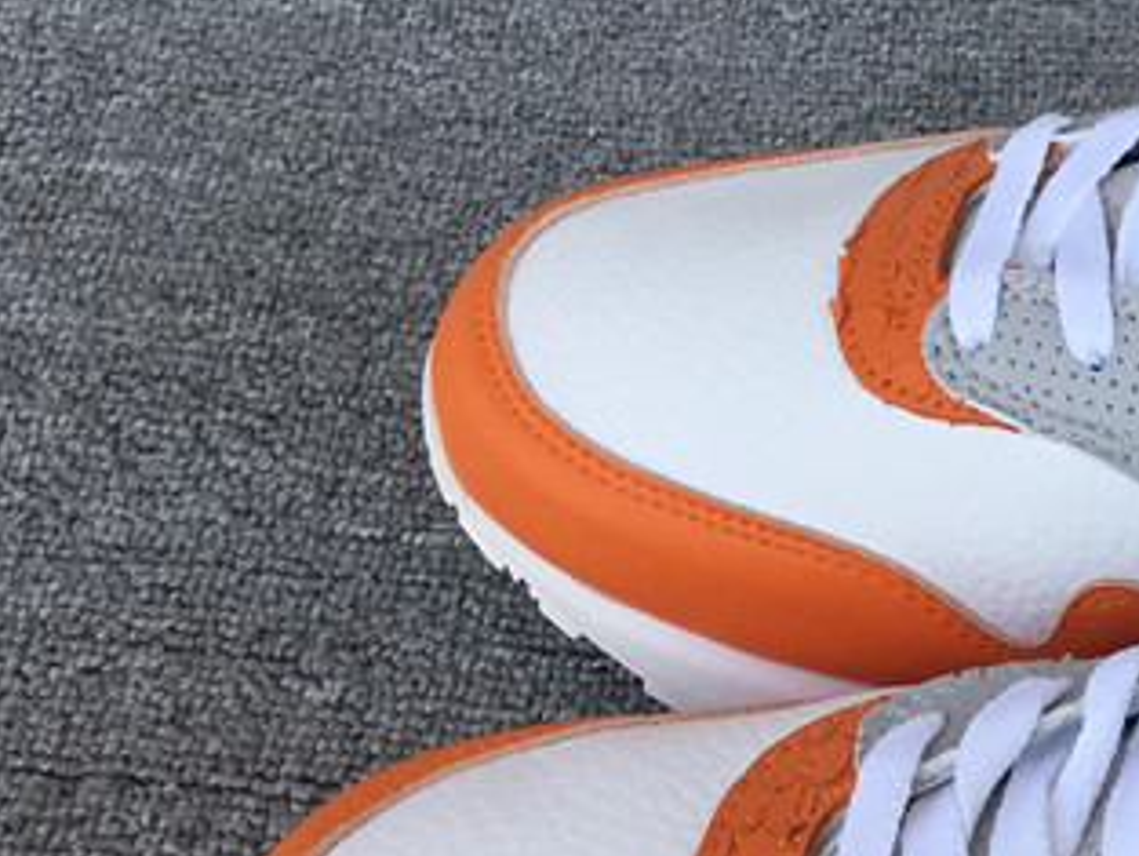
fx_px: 2930
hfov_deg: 20.3
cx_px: 1452
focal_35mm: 89
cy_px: 614
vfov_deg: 16.5
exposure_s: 1/364
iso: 25
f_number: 2.4
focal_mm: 3.3
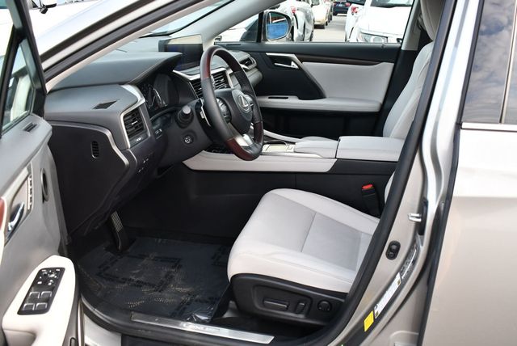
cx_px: 258
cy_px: 173
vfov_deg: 36.9
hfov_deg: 53.1
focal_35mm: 36
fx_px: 517
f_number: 4.5
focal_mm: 18
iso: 400
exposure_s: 1/250
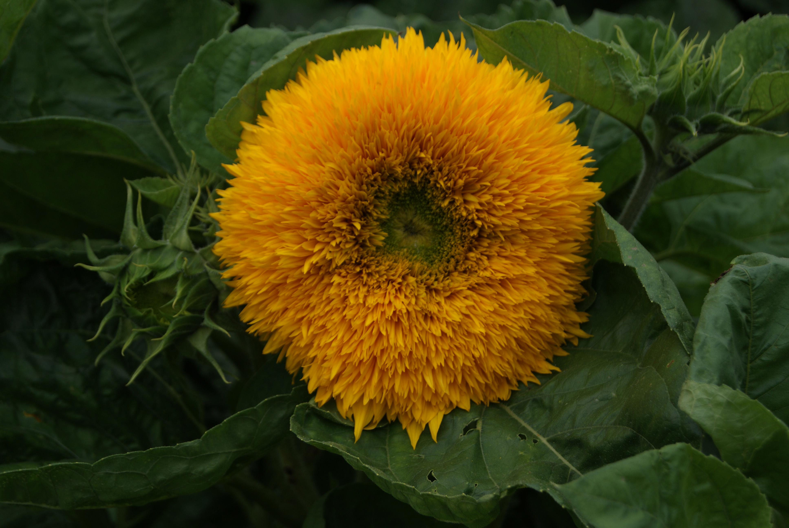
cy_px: 264
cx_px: 394
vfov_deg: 16.6
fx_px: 1810
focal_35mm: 82
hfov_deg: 24.6
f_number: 5.6
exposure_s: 1/640
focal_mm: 55
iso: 100
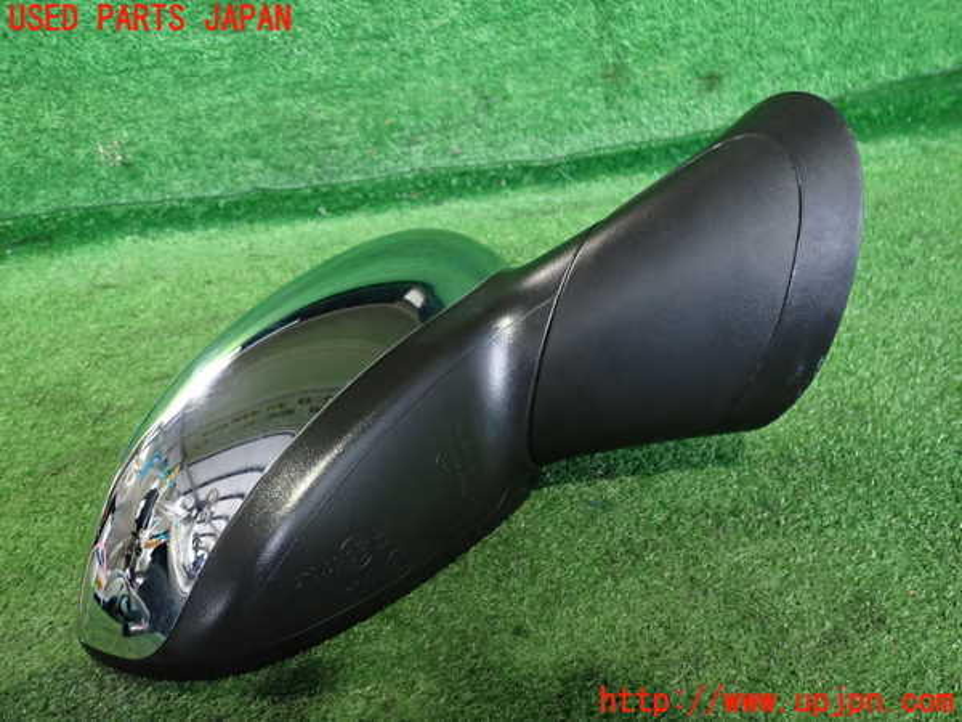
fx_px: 834
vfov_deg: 46.8
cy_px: 361
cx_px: 481
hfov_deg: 60.0
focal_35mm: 30
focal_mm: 5.4
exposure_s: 1/30
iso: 400
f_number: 2.3
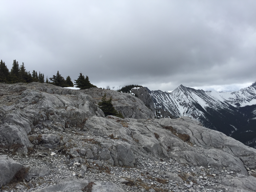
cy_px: 96
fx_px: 214
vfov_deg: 48.2
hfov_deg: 61.7
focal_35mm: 29
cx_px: 128
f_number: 2.2
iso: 32
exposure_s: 1/1799
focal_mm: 4.15
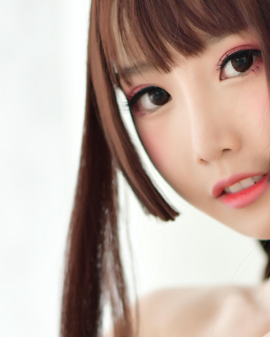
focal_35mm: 418
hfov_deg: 3.7
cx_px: 230
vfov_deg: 4.6
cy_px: 438
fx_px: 4173
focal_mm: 105
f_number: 1.6
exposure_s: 1/200
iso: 200
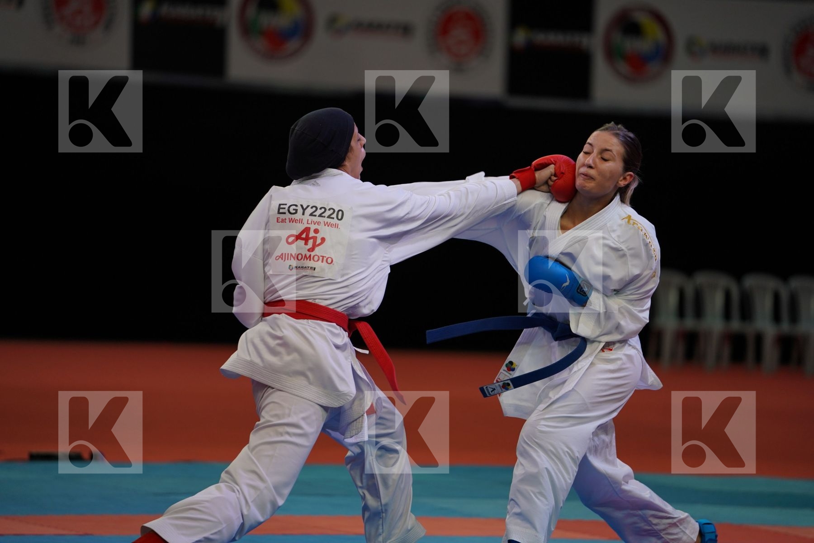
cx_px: 407
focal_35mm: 191
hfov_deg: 10.8
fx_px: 4318
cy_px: 272
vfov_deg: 7.2
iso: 500
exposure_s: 1/1000
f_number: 2.8
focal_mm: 191
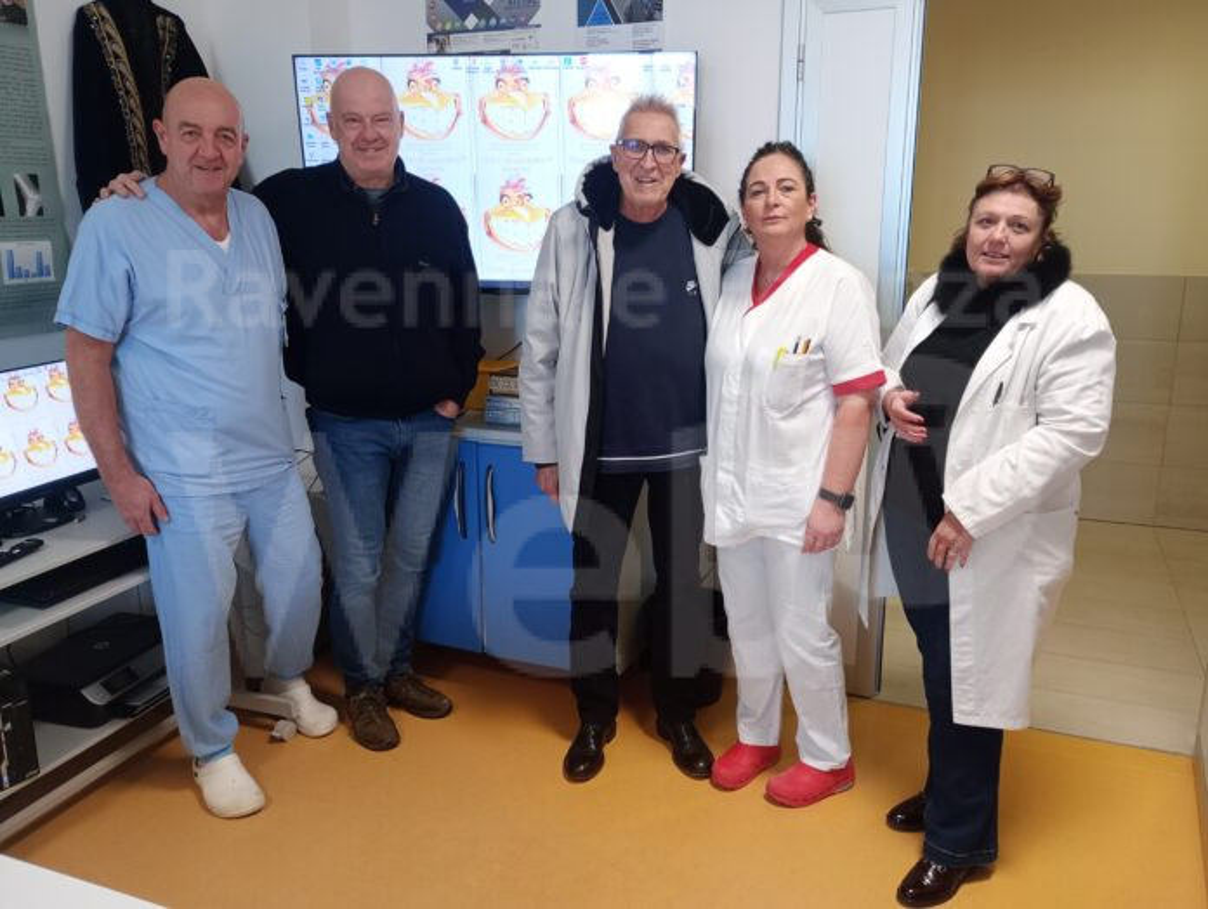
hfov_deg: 63.4
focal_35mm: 28
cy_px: 454
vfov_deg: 49.9
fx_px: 978
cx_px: 604
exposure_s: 1/33.3
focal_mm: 4.27
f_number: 1.8
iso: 529
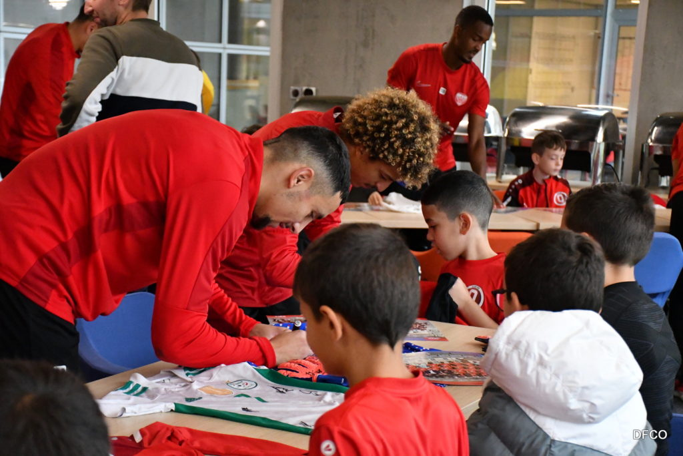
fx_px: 1423
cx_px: 342
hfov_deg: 27.0
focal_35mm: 75
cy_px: 228
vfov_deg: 18.2
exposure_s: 1/640
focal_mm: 50
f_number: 4.8
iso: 8000
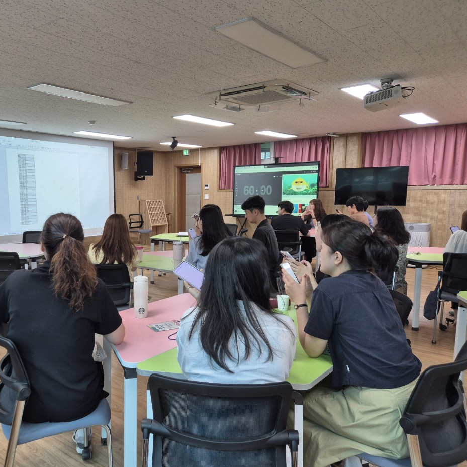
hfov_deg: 56.1
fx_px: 427
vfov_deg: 57.3
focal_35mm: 28
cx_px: 157
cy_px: 240
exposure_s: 1/120
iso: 80
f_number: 1.8
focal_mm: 5.4
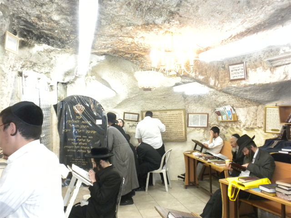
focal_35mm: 37
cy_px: 109
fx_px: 311
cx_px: 146
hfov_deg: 50.1
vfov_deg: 38.7
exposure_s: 1/63
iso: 400
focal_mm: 6.6
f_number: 3.5
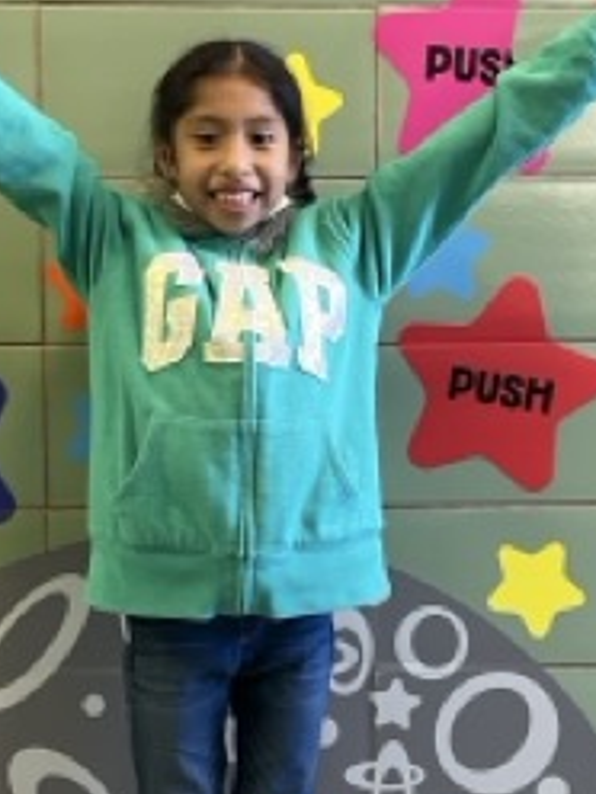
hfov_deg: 21.9
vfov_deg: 29.0
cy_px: 375
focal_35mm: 67
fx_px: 1538
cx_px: 256
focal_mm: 5.7
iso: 125
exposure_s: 1/60
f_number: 1.5
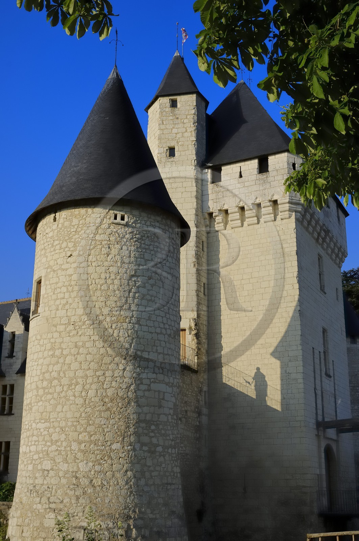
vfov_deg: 46.5
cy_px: 270
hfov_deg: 31.8
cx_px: 180
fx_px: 630
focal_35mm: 42
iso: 100
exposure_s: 1/200
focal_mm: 28
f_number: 8
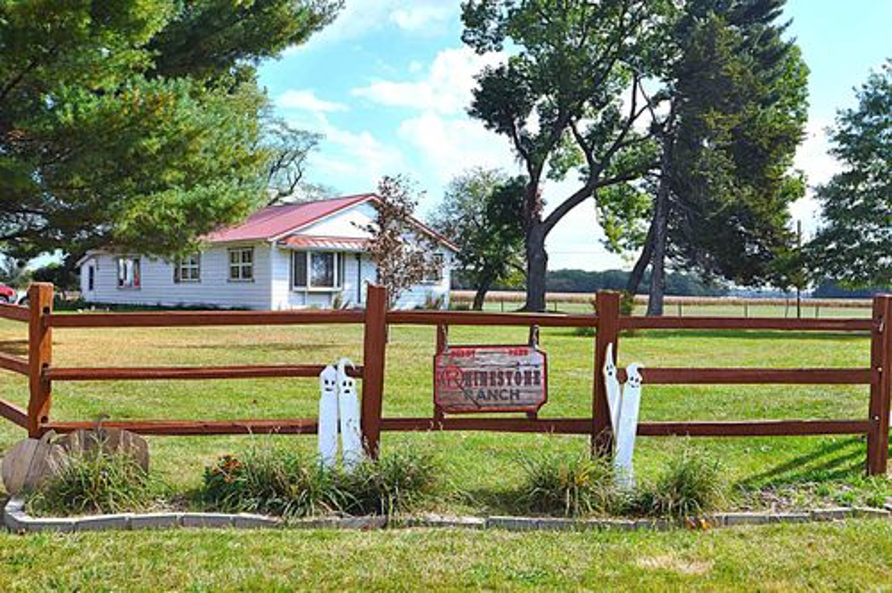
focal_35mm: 33
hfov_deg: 57.3
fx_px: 817
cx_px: 446
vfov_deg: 39.9
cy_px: 296
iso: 200
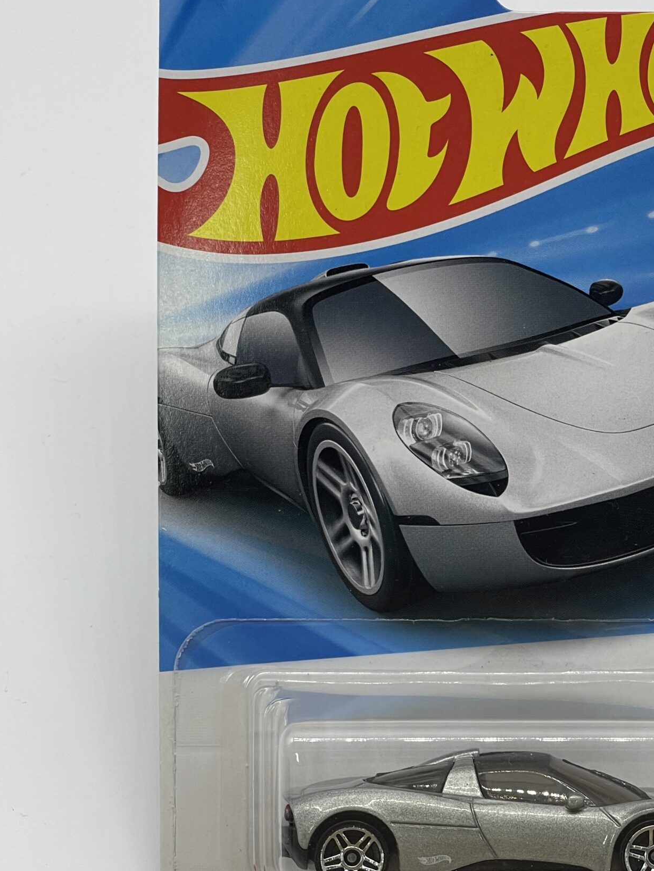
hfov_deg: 14.7
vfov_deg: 19.6
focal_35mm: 100
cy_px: 463
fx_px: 2518
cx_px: 505
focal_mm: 7.5
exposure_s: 1/112
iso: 20
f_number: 2.2
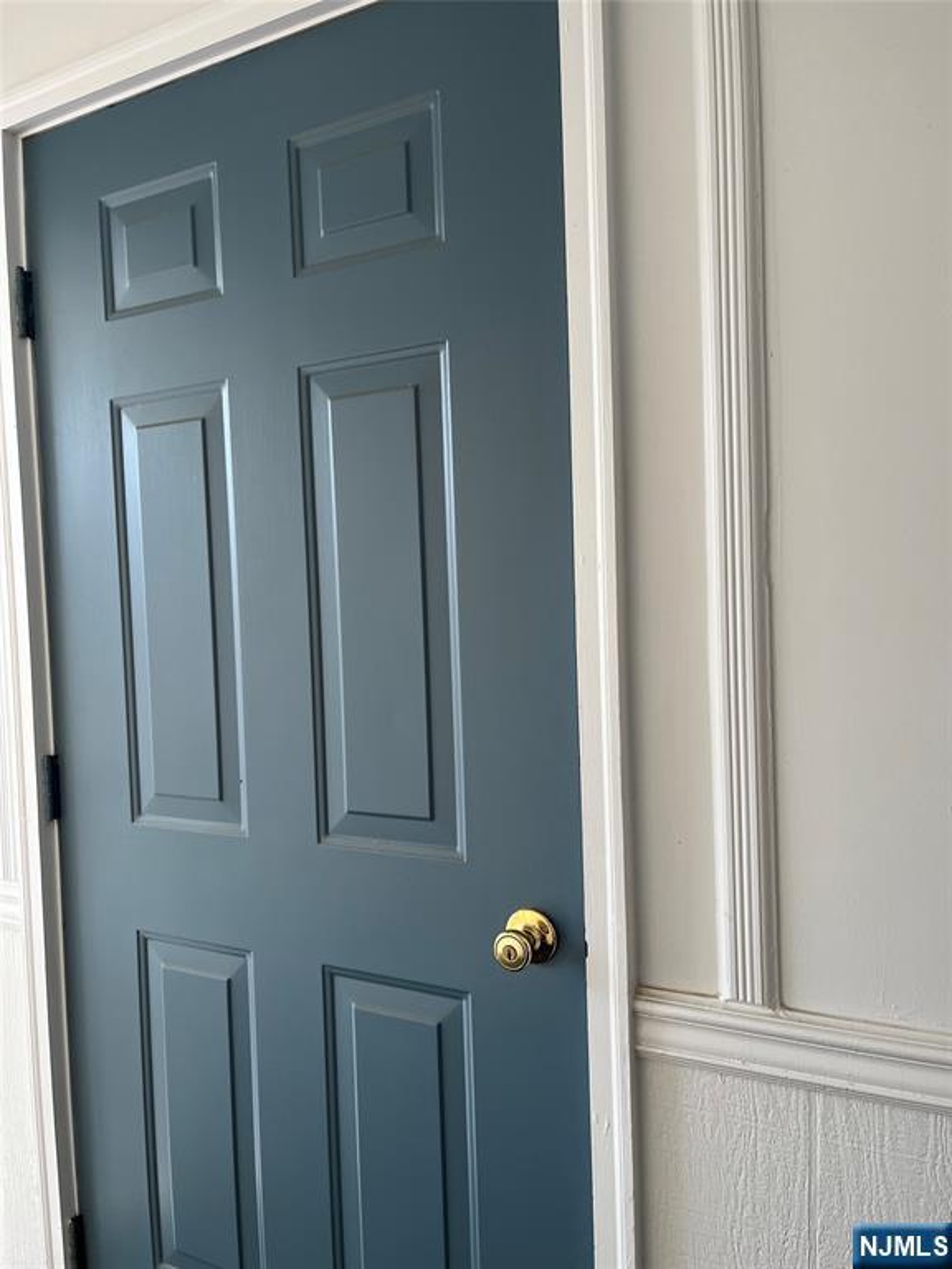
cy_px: 634
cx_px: 476
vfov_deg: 67.3
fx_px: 953
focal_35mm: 26
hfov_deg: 53.1
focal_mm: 5.1
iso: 80
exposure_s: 1/122
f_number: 1.6
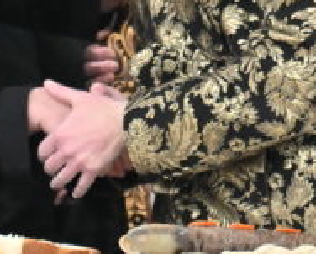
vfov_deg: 1.0
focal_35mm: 1532
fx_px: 14350
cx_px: 249
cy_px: -62
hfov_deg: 1.3
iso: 1250
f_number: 2.8
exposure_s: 1/320
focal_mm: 200
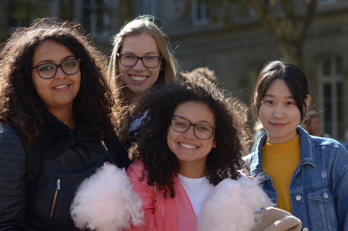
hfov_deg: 16.1
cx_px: 174
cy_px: 116
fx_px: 1230
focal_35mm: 128
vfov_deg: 10.7
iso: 160
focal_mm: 85
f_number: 3.5
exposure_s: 1/800
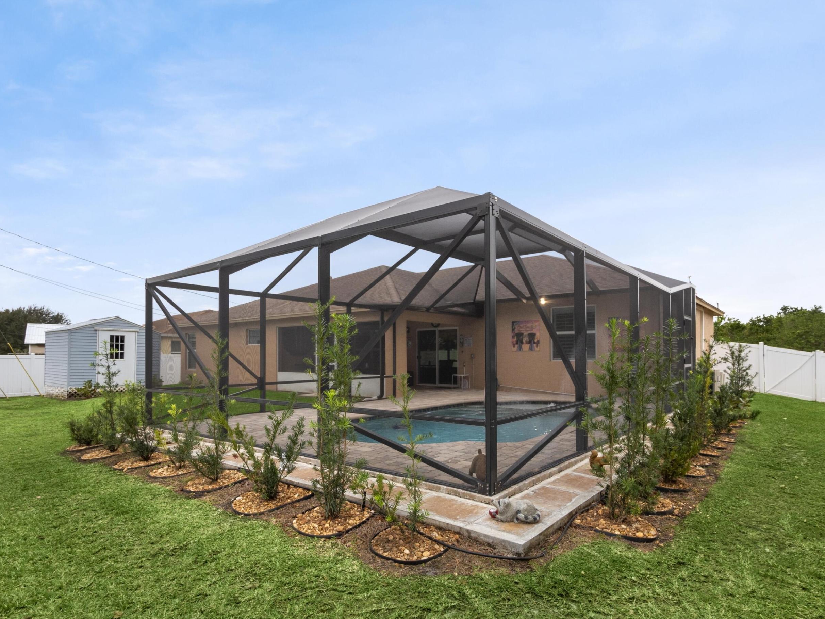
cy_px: 351
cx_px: 411
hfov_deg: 84.7
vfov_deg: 68.4
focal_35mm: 19
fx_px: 453
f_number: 5.6
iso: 200
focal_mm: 8
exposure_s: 1/250
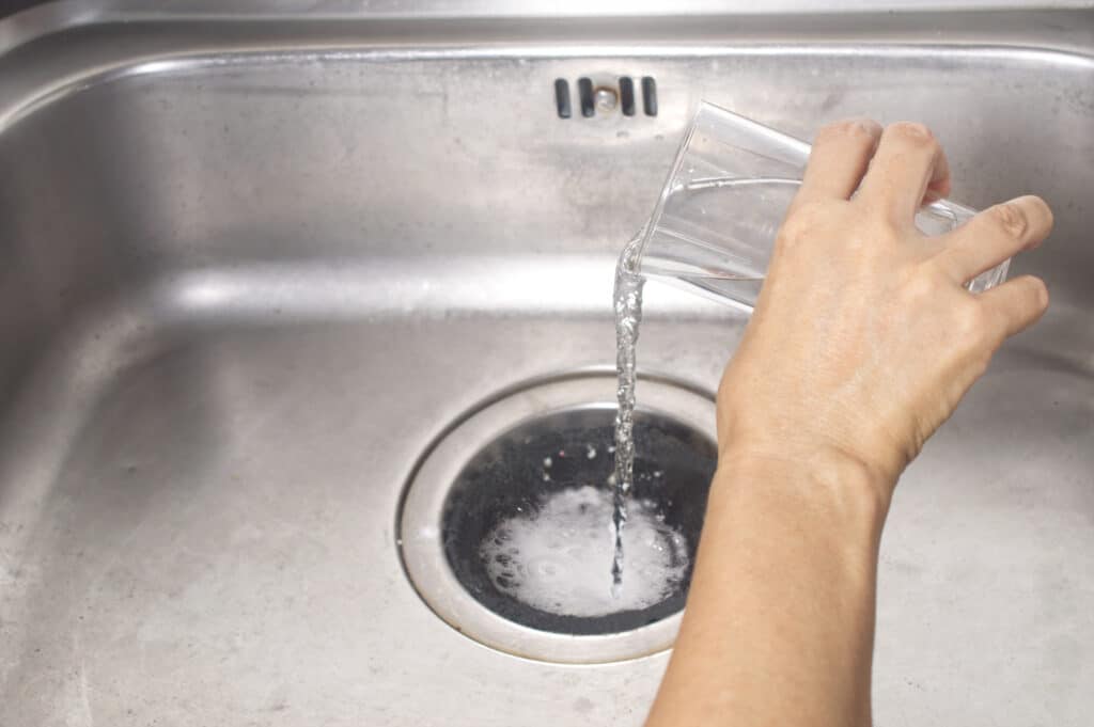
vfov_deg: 22.6
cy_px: 364
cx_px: 547
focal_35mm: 60
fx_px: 1822
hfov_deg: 33.4
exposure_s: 1/125
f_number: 8
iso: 200
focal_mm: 40
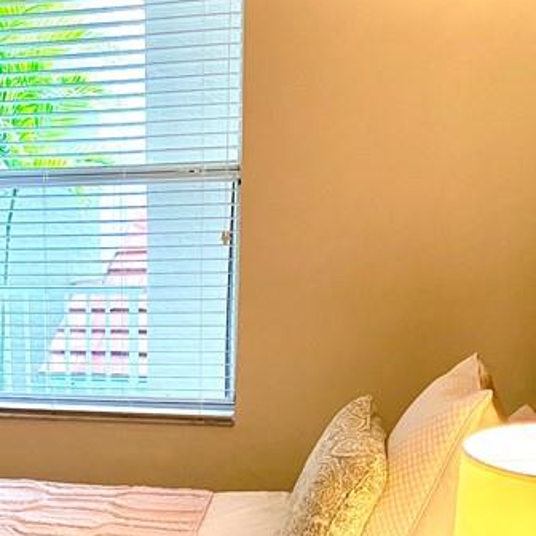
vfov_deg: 23.9
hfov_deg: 23.4
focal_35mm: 70
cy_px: 491
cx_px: -26
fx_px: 1226
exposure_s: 1/40
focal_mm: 5.1
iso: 500
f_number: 1.6
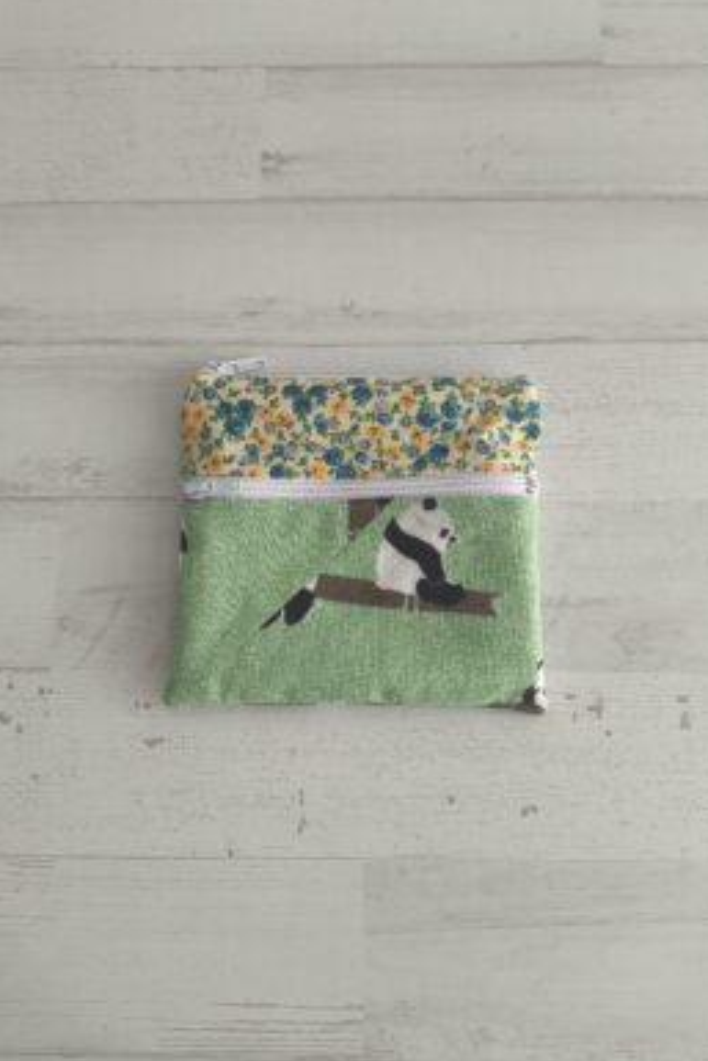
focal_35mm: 27
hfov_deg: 48.0
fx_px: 796
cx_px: 366
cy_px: 535
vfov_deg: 67.4
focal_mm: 4.71
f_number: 1.7
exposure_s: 1/50
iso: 160
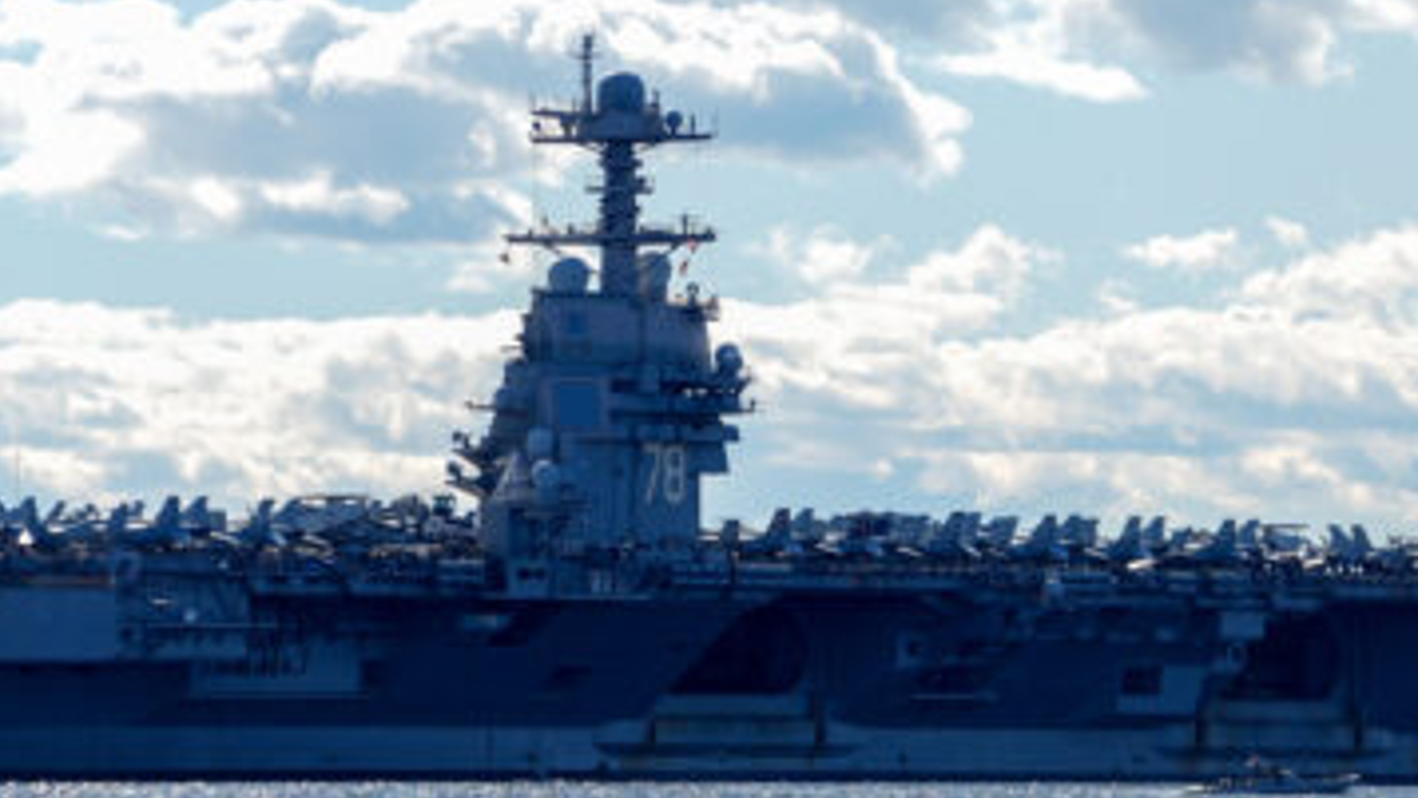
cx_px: 846
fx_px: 15871
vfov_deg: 2.9
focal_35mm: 422
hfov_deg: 5.1
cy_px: 234
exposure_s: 1/1250
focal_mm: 200
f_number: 5.6
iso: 160
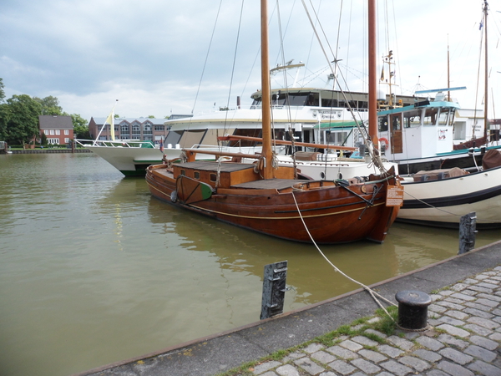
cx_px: 250
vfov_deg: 53.1
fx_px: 376
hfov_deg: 67.3
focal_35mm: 26
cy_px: 188
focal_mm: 4.9
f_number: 3.3
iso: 80
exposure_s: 1/500
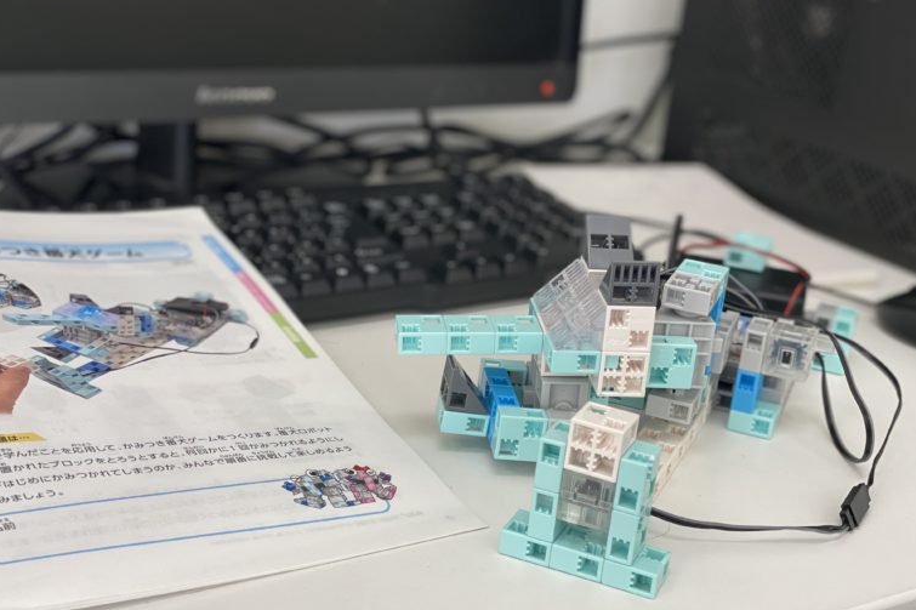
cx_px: 459
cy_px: 340
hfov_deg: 36.3
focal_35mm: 55
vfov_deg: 24.6
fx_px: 1399
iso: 100
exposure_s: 1/120
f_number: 2
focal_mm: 6
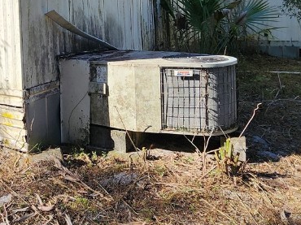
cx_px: 46
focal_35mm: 36
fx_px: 313
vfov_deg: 37.7
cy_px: 34
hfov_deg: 47.5
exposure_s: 1/978
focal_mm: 2.2
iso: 50
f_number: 2.2
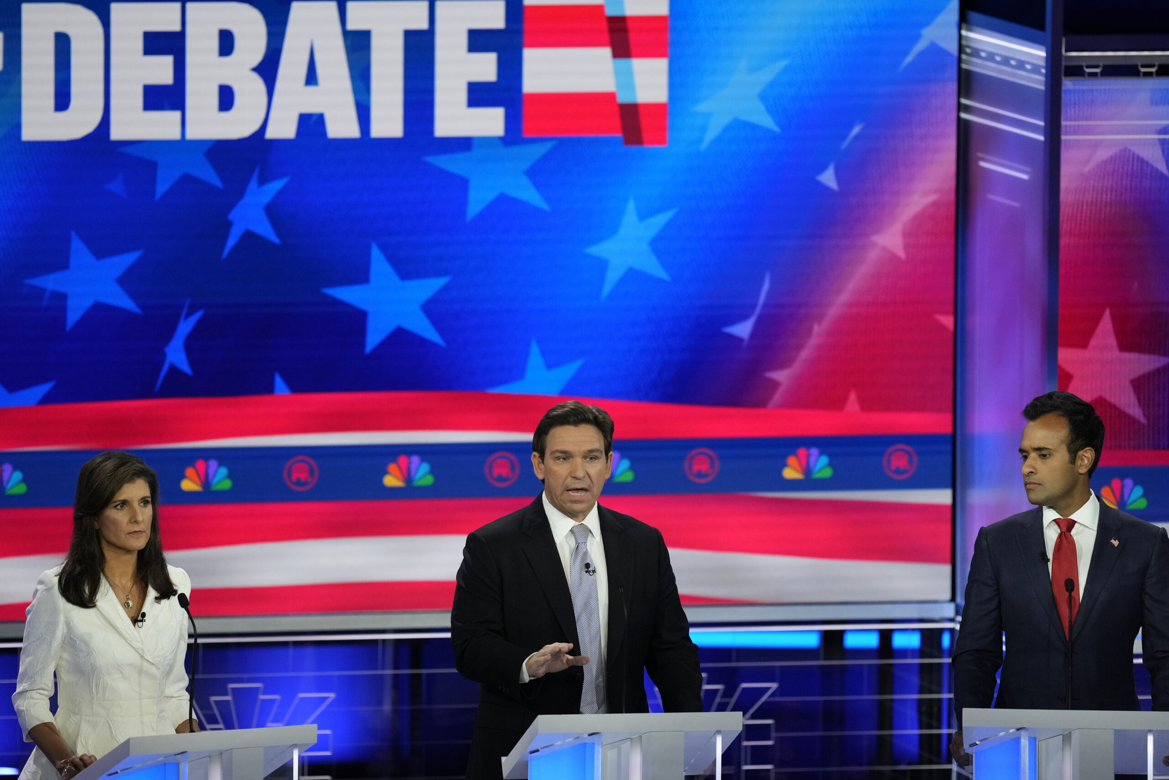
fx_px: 12989
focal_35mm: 400
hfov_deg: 5.2
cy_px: 390
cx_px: 584
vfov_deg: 3.4
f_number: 3.2
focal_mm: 400
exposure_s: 1/800
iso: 2500
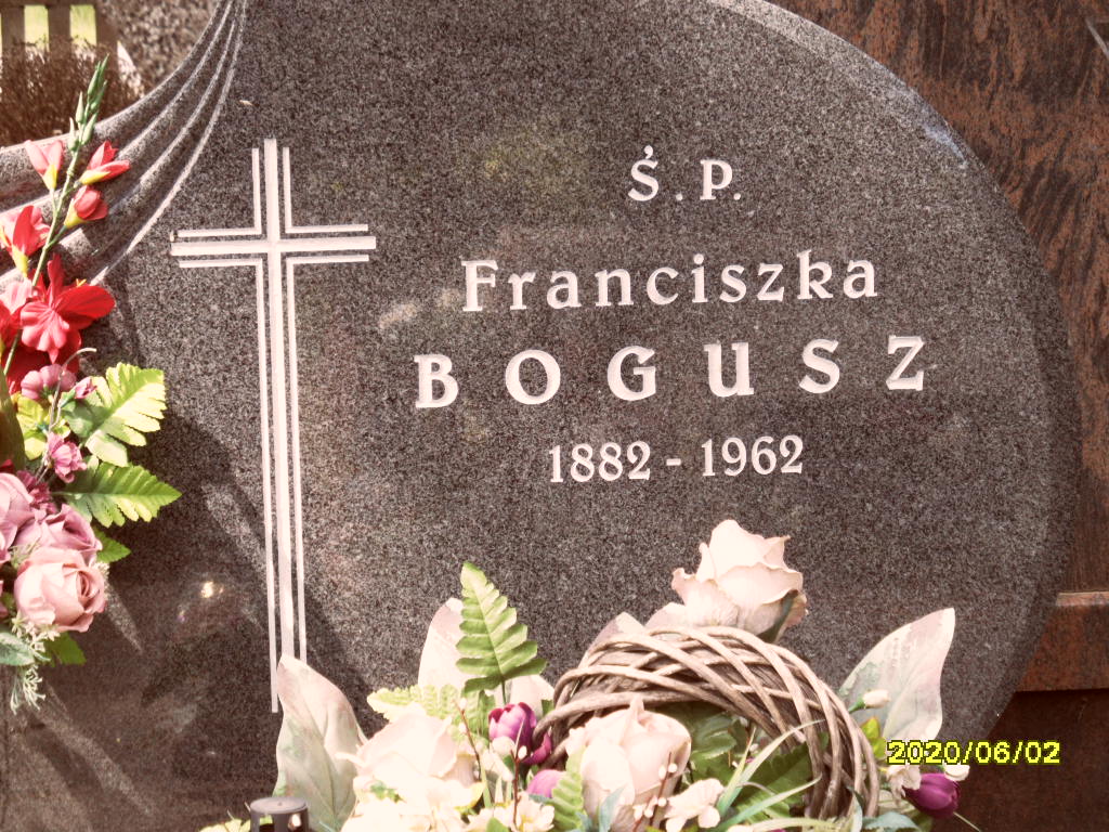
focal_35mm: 120
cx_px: 554
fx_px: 3844
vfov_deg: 12.3
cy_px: 416
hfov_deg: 16.4
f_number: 4.4
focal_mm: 20
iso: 120
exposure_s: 1/60
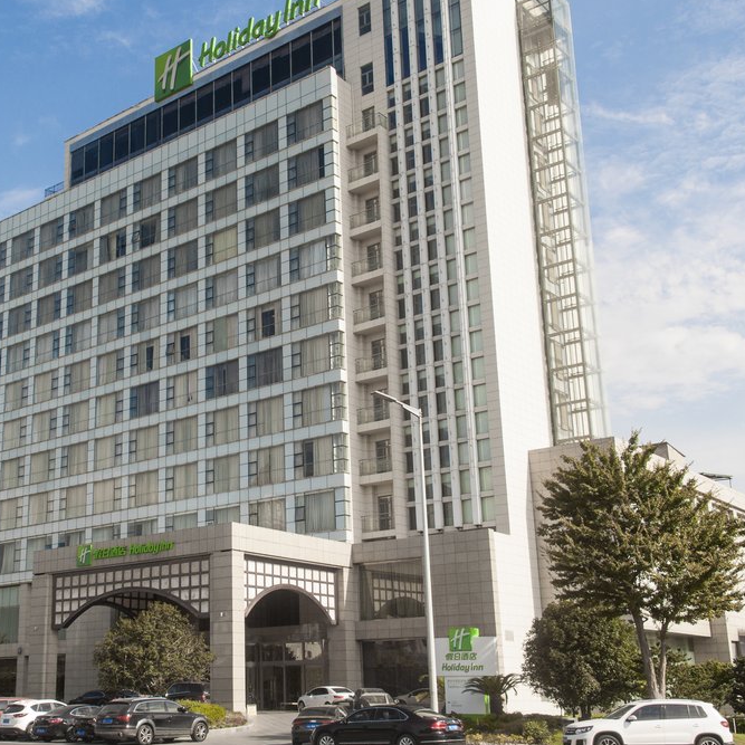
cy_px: 372
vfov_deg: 39.2
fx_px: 1047
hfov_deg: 38.8
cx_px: 255
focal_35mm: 43
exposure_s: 1/250
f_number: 9.5
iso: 200
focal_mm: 22
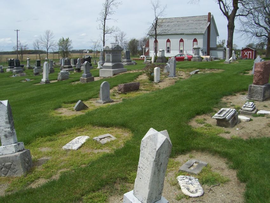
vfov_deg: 41.8
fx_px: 265
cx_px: 135
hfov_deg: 53.9
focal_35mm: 34
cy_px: 102
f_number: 5.6
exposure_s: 1/750
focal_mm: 5.6
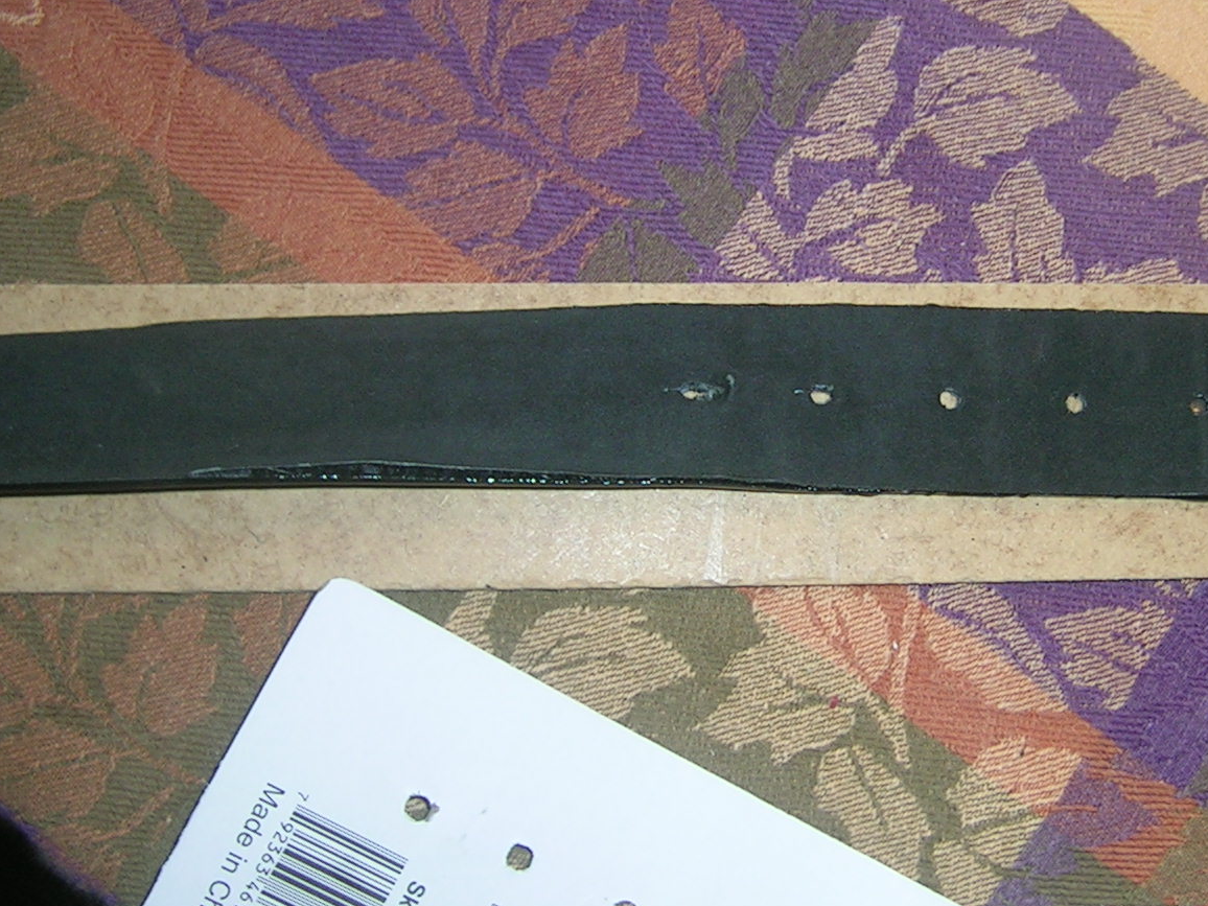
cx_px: 835
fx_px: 2164
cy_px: 387
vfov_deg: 23.6
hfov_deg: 30.9
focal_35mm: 62
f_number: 2.8
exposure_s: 1/60.1
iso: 50
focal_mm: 5.4
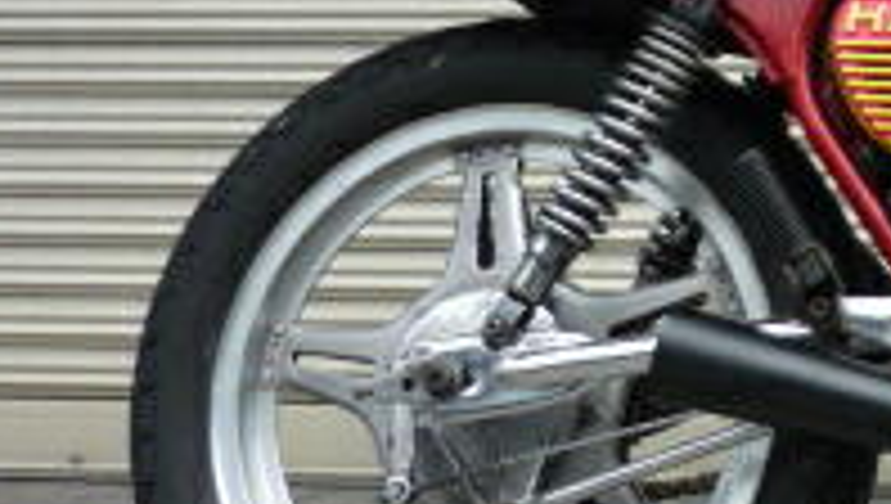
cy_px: -4
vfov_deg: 10.4
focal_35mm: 116
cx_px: 1310
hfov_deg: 16.8
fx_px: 2744
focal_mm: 5.5
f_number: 2.8
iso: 100
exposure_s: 1/500
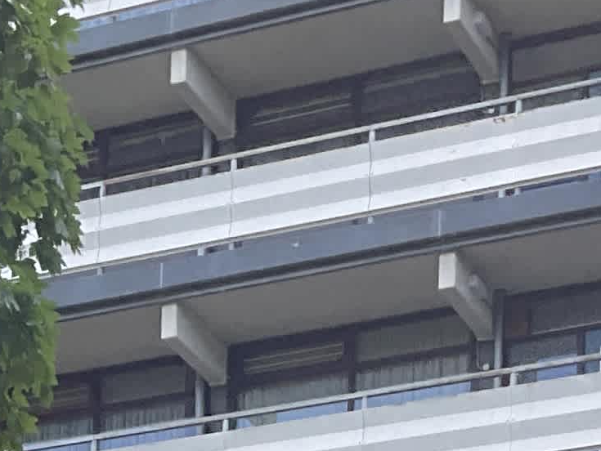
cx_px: 28
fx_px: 2762
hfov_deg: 12.3
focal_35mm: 159
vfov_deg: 8.6
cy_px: 1034
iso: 16
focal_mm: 3
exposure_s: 1/469
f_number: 1.8
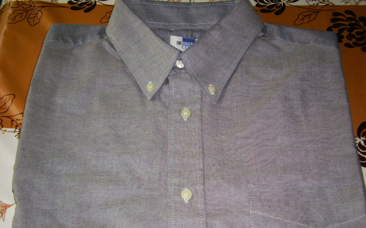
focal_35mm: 55
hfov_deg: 36.9
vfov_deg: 23.5
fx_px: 549
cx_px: 182
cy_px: 128
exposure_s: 1/40
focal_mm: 9.05
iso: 125
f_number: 3.8
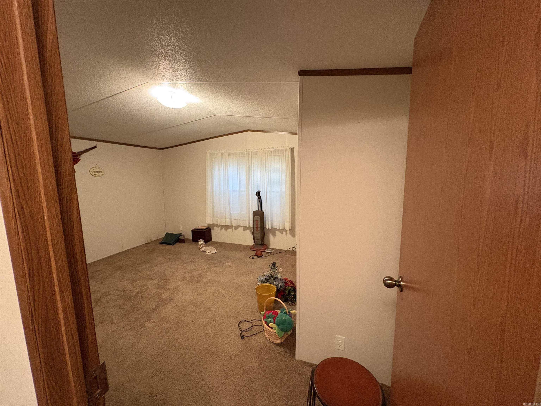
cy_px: 203
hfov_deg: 102.1
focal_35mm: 14
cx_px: 270
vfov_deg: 85.7
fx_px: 219
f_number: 2.2
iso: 500
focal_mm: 2.22
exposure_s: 1/60
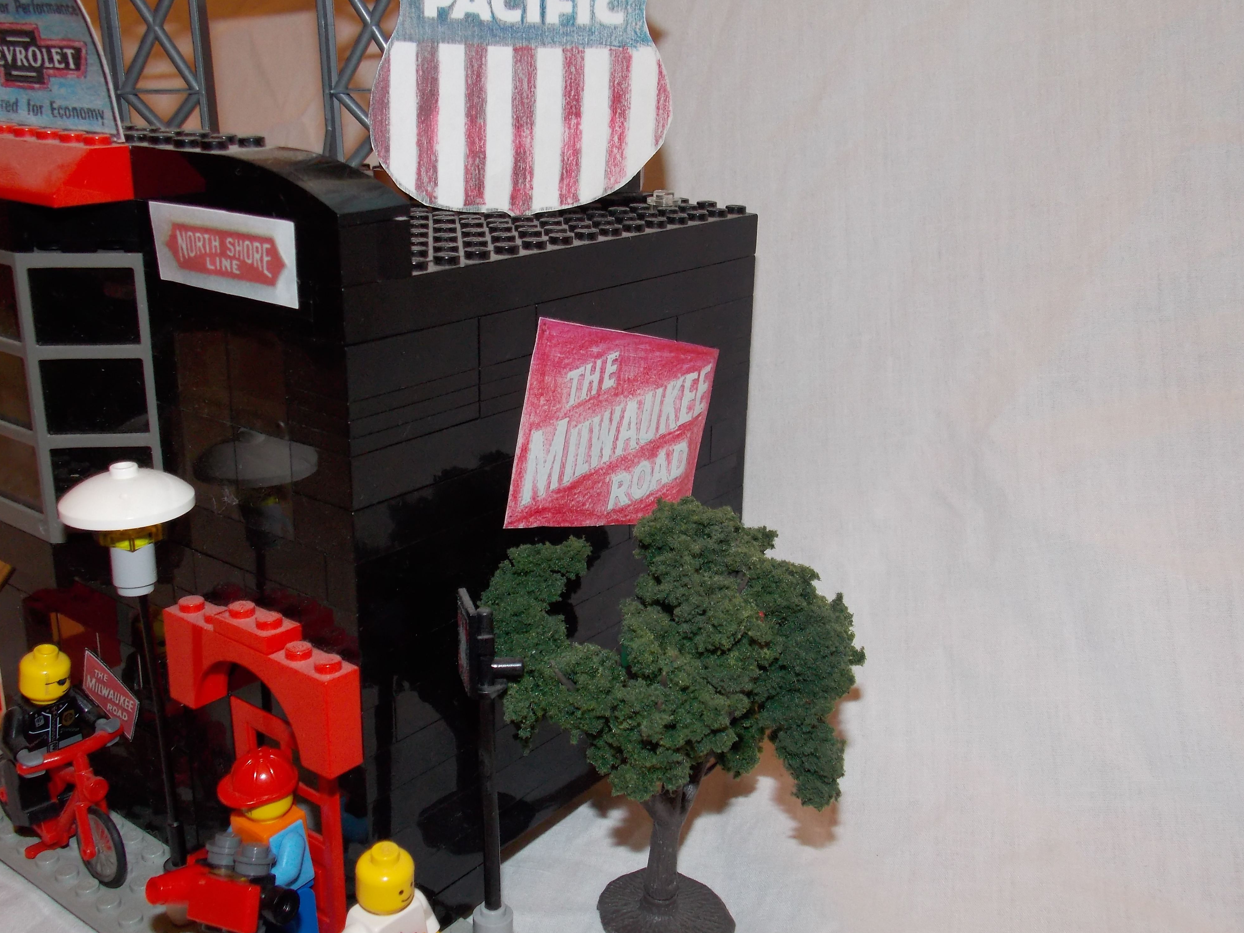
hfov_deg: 52.6
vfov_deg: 40.7
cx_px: 581
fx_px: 1258
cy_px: 468
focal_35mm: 35
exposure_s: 1/30
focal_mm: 5.3
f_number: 3.3
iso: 200
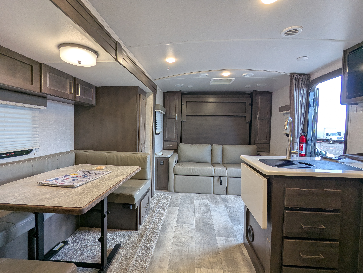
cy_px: 136
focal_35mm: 16
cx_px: 182
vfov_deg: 78.2
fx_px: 168
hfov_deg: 94.4
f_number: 2.2
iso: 35
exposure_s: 1/29.1
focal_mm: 2.35
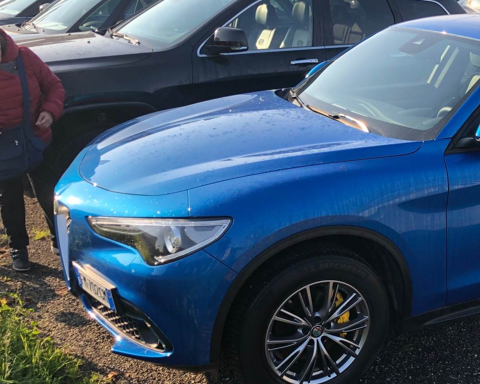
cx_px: 429
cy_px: 240
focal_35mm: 51
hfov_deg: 34.7
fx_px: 725
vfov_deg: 29.6
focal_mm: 4
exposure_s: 1/328
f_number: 1.8
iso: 20
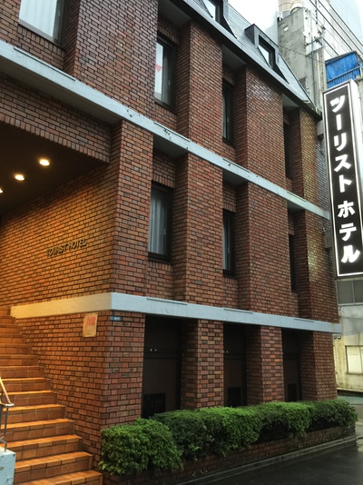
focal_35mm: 29
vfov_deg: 61.7
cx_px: 182
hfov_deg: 48.2
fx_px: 406
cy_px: 242
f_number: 2.2
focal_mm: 4.15
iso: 100
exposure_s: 1/10
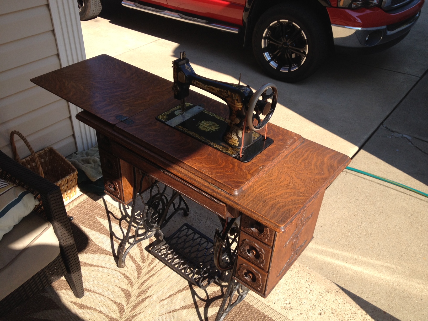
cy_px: 160
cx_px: 214
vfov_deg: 40.7
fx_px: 433
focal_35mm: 35
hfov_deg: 52.6
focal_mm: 4.28
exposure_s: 1/665
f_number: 2.4
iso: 64
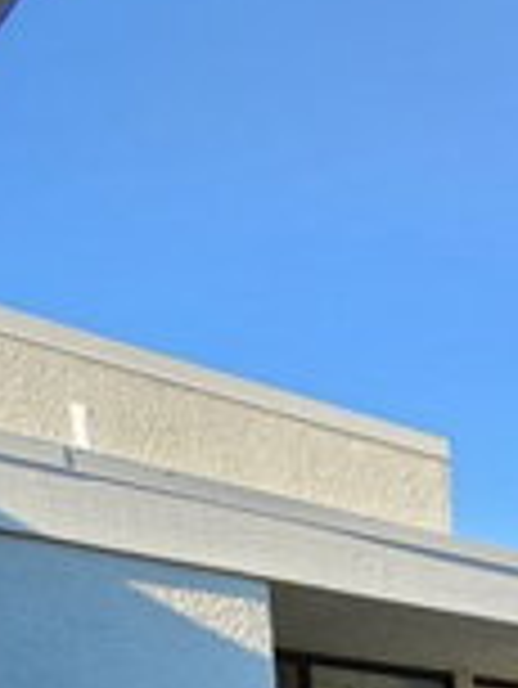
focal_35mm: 58
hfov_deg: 19.7
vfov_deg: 23.2
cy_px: 1144
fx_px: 1156
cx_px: 892
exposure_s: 1/269
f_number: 2.2
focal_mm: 1.74
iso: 32
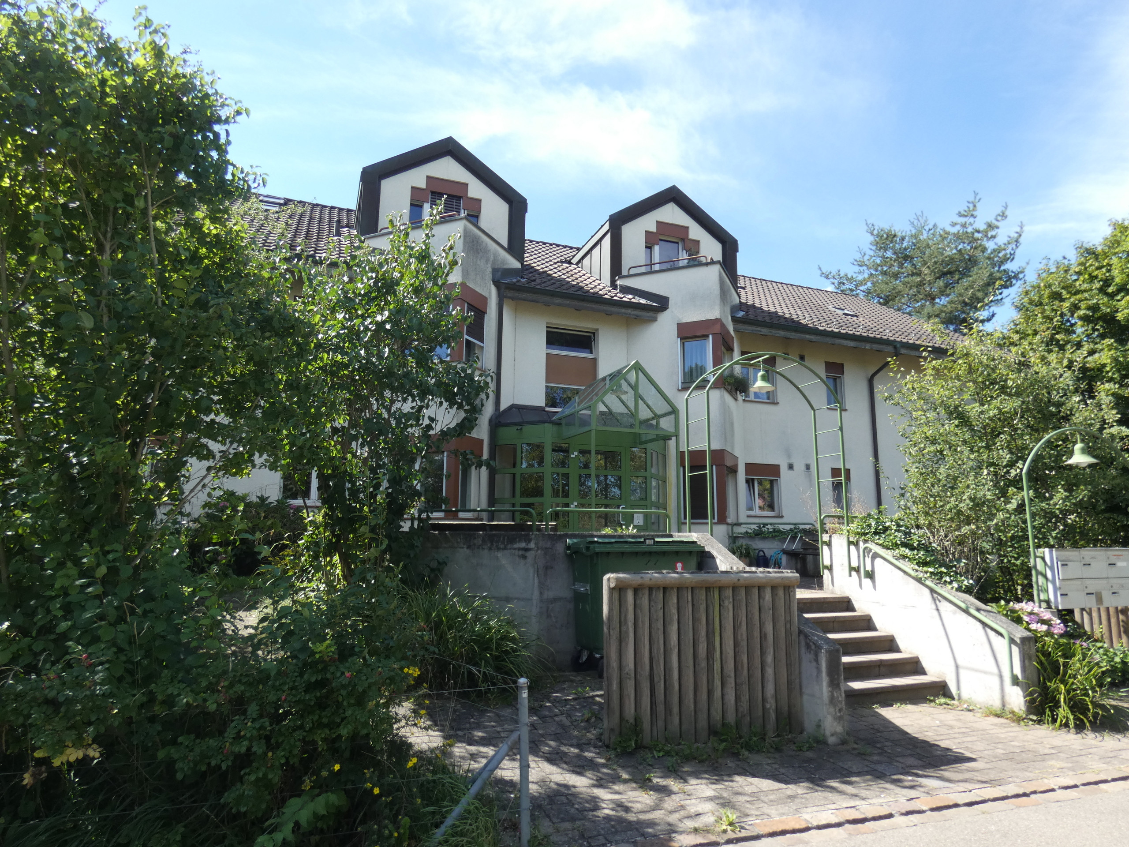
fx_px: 652
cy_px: 424
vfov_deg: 66.0
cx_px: 564
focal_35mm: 20
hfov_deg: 81.7
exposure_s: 1/500
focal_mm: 3.6
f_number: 2.8
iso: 80
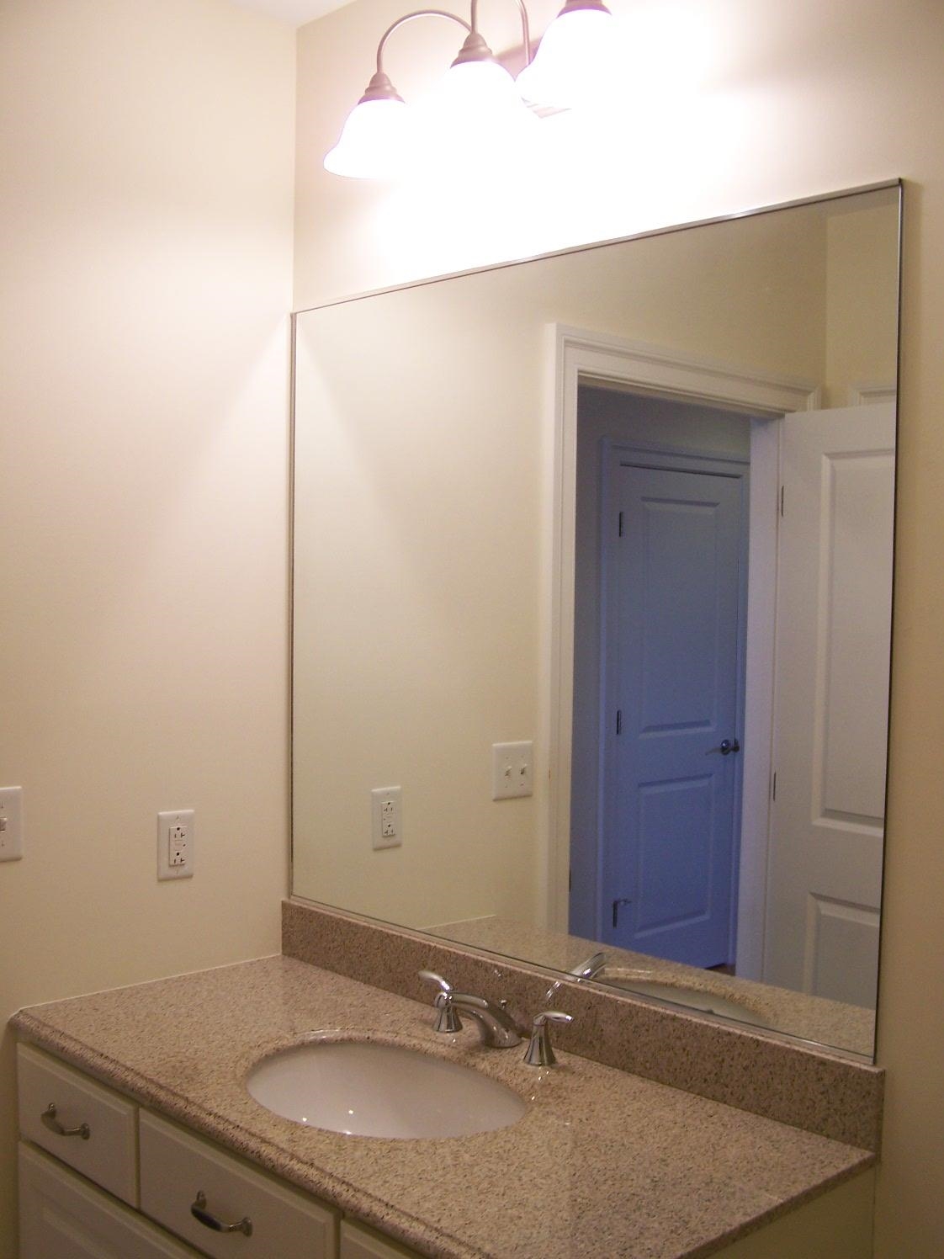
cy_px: 630
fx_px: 1382
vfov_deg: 49.0
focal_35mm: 38
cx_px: 472
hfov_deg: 37.7
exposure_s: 1/40
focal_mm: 6.3
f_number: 2.8
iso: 80
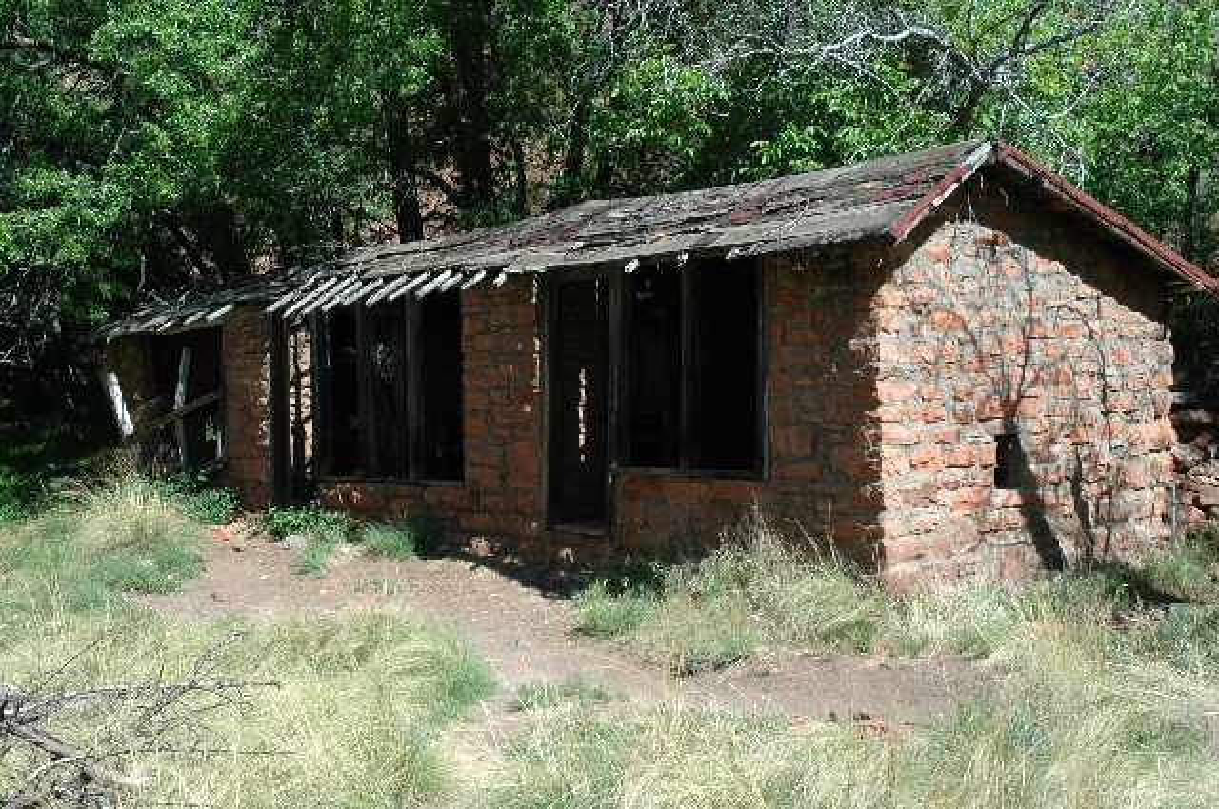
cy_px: 404
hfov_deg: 45.0
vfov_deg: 30.8
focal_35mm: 44
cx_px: 610
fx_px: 1471
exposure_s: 1/250
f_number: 8
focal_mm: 29
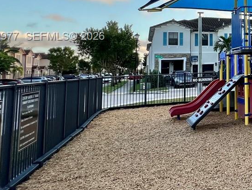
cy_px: 37
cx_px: 330
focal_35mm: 38
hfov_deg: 34.3
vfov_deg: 36.4
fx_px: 277
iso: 32
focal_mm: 1.57
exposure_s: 1/176
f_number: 1.8
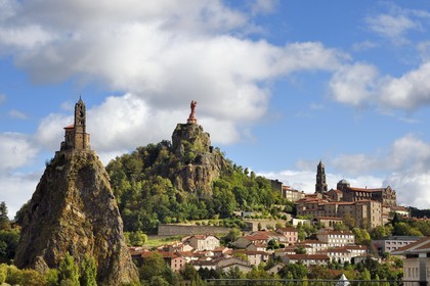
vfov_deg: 17.5
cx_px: 215
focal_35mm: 78
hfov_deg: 26.0
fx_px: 932
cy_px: 143
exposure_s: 1/250
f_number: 16
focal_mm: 78
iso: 200
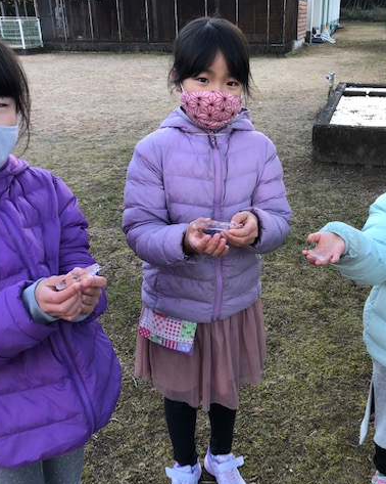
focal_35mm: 37
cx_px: 231
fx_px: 529
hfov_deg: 39.9
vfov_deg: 49.1
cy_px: 243
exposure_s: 1/120
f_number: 1.8
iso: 32
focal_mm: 3.99
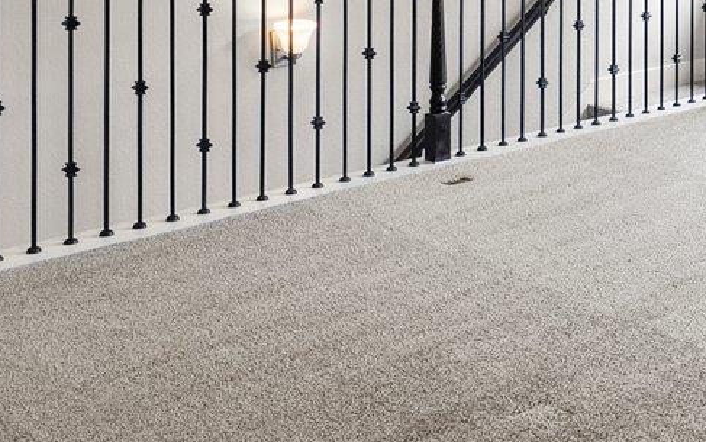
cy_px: -134
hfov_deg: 32.3
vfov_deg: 19.9
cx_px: 641
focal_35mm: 60
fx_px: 1155
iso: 800
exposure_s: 1/4
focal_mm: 14
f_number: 11
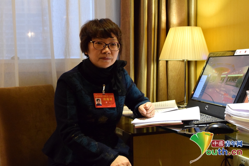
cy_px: 83
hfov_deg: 37.2
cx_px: 124
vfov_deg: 25.3
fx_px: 370
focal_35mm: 54
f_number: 9
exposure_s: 1/15
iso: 3200
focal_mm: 35
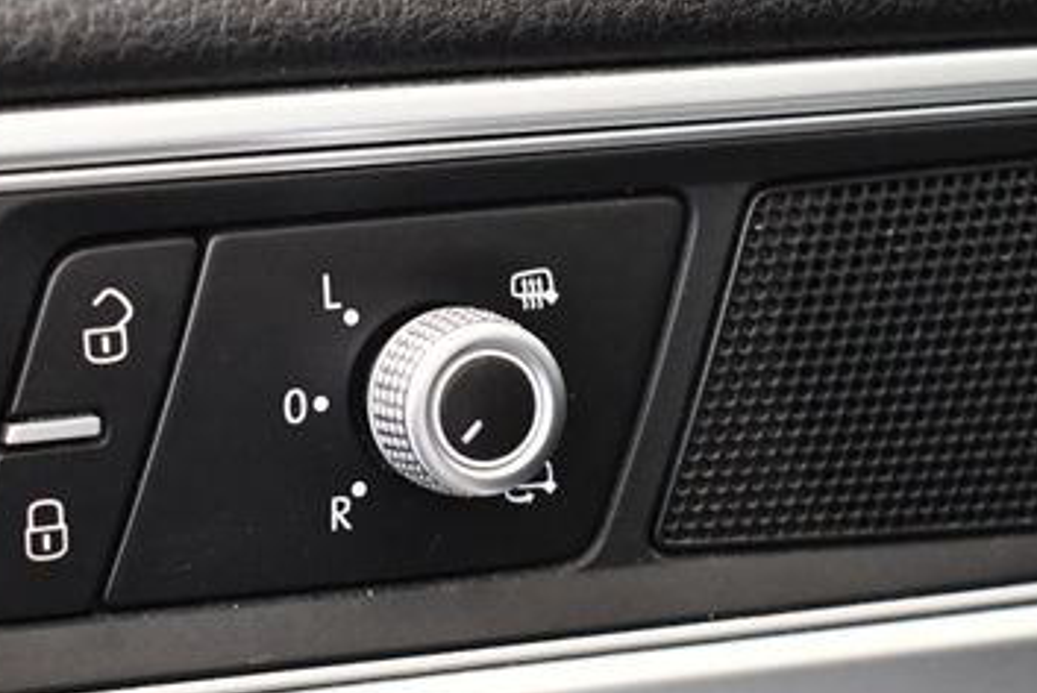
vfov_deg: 11.8
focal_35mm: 116
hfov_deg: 17.6
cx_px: 426
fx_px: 3344
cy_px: 388
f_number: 4.5
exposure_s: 1/100
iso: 3200
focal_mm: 32
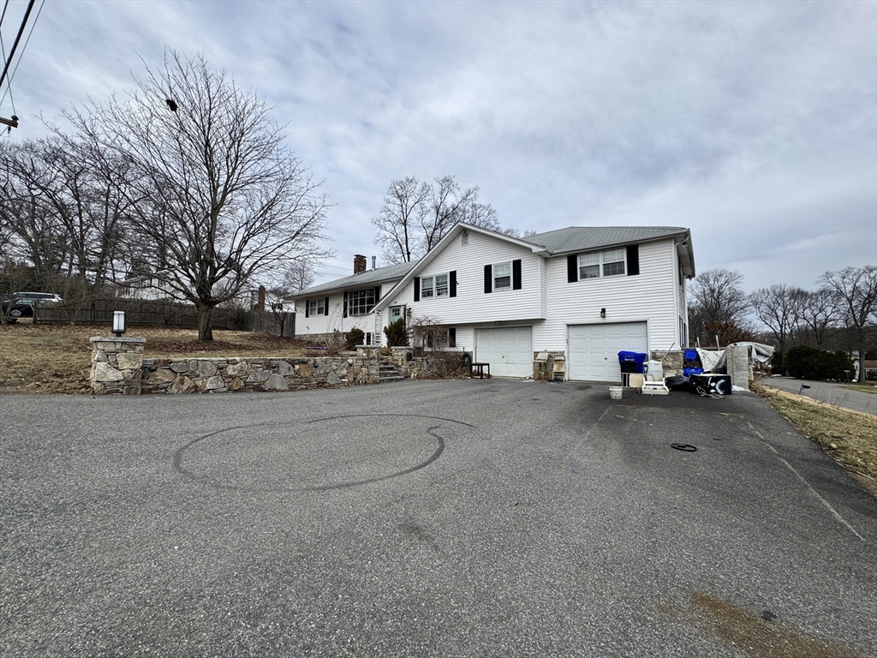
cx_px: 438
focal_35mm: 14
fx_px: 355
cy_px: 329
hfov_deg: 102.1
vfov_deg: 85.7
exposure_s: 1/2208
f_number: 2.2
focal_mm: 2.22
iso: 50
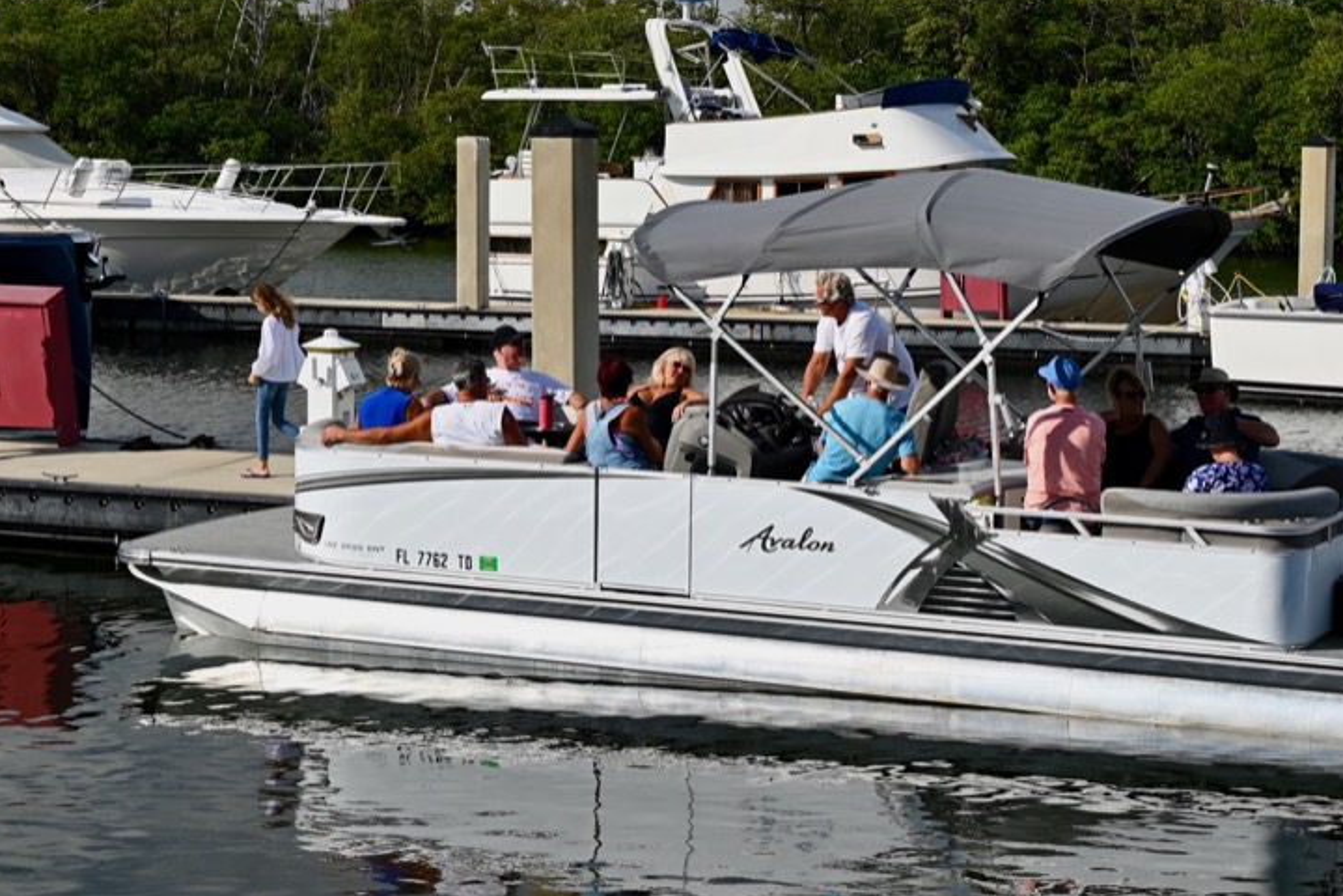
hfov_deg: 25.3
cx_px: 847
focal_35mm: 80
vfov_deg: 17.1
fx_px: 2984
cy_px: 433
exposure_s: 1/320
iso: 100
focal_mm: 36
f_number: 6.3
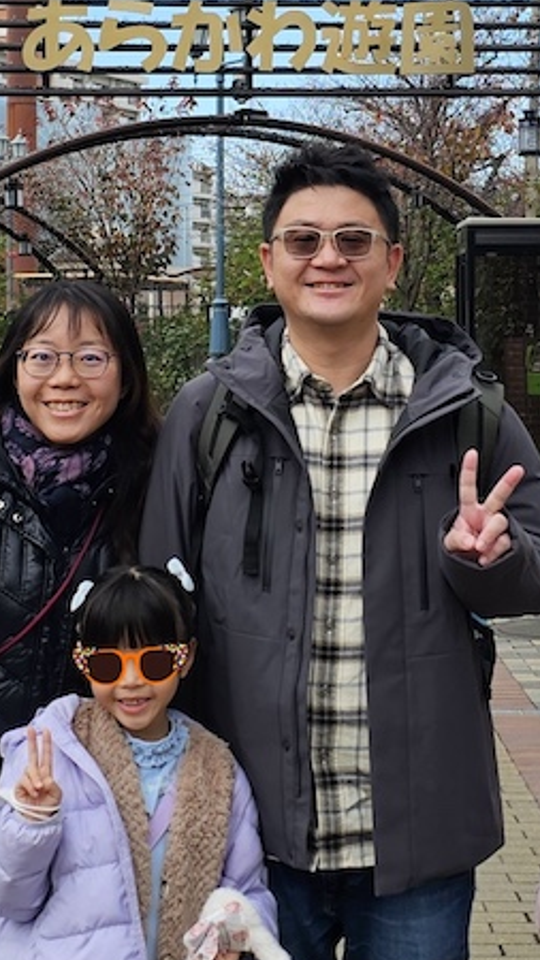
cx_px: 233
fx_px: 1452
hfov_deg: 21.1
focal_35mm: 57
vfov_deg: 36.6
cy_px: 476
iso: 20
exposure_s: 1/455
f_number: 1.7
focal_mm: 6.3
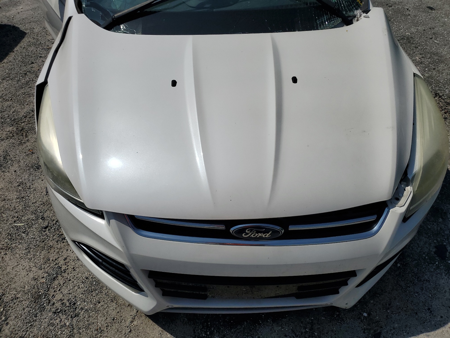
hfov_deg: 67.3
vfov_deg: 53.1
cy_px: 169
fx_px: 338
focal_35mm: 26
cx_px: 225
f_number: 1.5
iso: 53
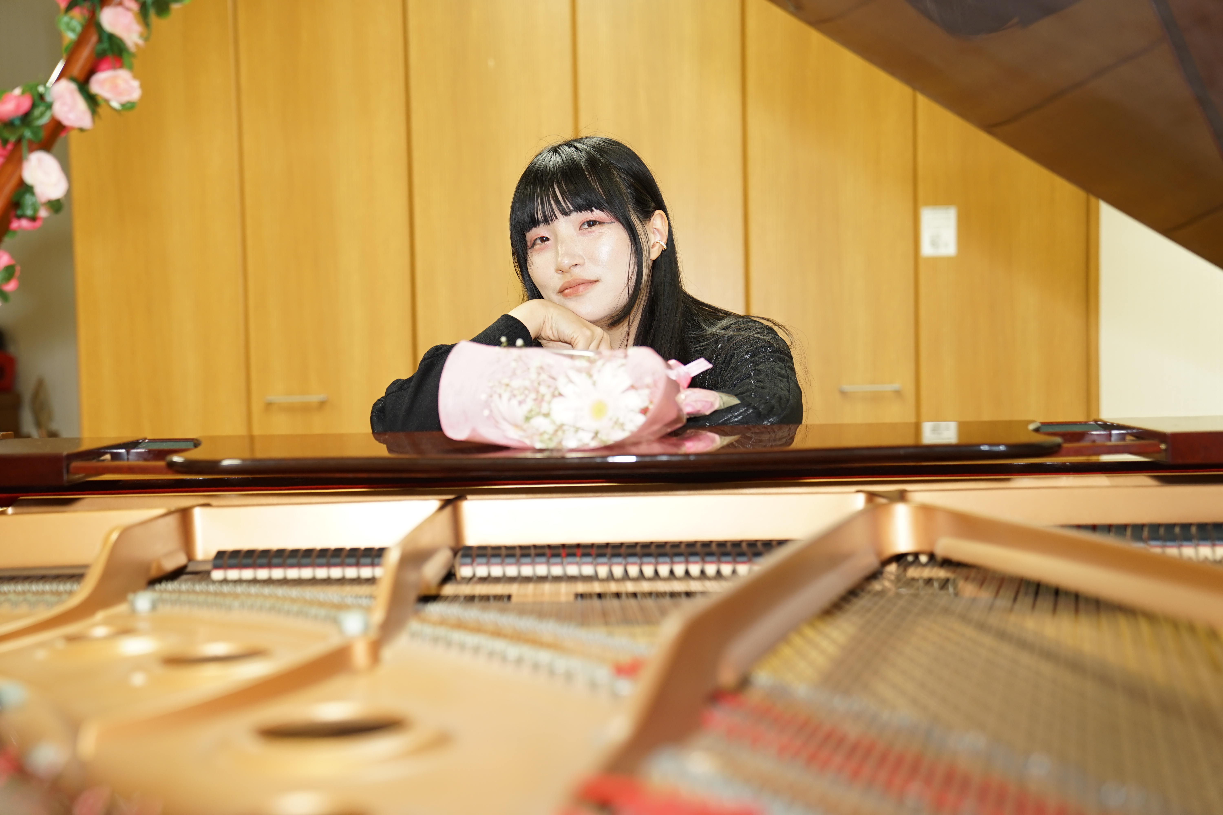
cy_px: 408
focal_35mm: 48
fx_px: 1631
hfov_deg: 41.1
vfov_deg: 28.1
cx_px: 612
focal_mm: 48
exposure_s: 1/60
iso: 400
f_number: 2.8
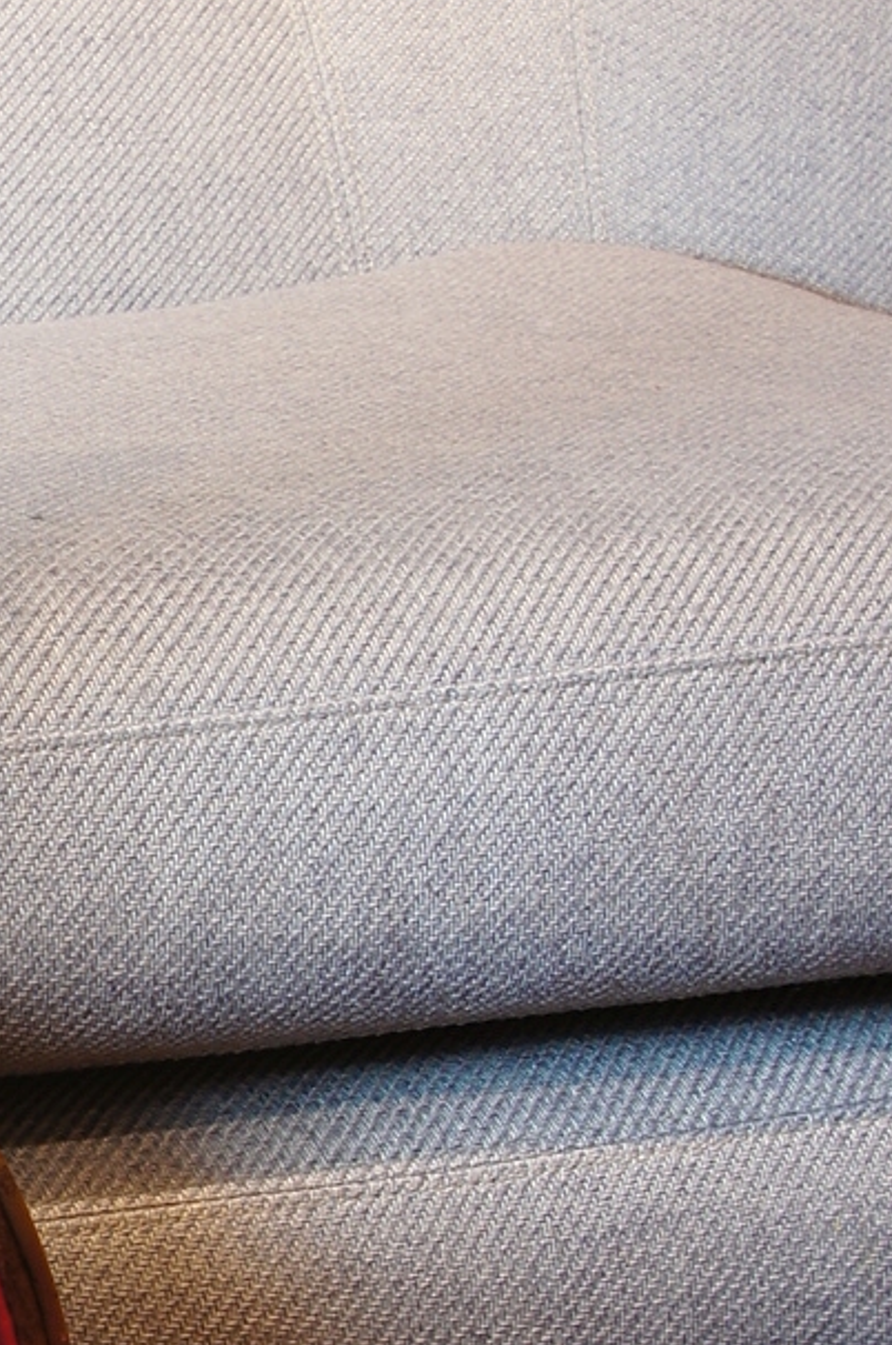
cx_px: -499
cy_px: 948
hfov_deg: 7.9
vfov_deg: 12.1
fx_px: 6340
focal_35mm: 170
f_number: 9
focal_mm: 30
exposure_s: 1/1.25
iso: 100
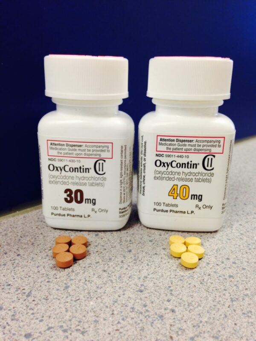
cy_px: 170
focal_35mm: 33
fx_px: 325
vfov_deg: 55.4
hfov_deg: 42.9
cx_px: 128
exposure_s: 1/30
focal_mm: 4.12
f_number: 2.4
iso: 50
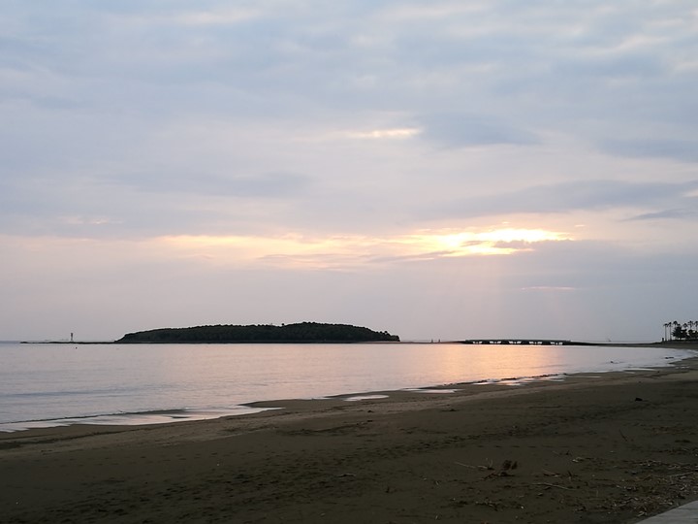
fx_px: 1291
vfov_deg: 22.9
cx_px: 349
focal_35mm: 64
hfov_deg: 30.3
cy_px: 262
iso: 50
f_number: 2.2
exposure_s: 1/122
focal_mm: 4.5
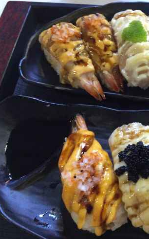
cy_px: 121
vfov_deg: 45.3
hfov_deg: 26.7
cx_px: 167
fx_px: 286
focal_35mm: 44
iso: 250
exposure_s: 1/17
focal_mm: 4.15
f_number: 2.2
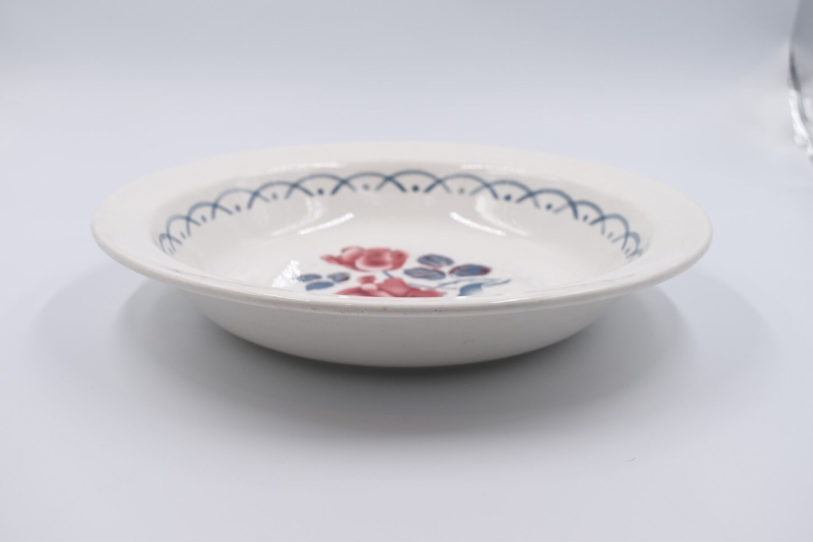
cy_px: 271
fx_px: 982
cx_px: 406
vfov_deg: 30.8
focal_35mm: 44
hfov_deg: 45.0
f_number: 5.6
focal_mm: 29
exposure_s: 1/200
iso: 200
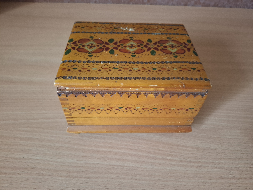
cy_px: 95
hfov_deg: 73.9
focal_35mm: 23
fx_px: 168
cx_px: 126
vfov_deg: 58.9
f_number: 1.8
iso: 400
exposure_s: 1/25
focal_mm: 5.54
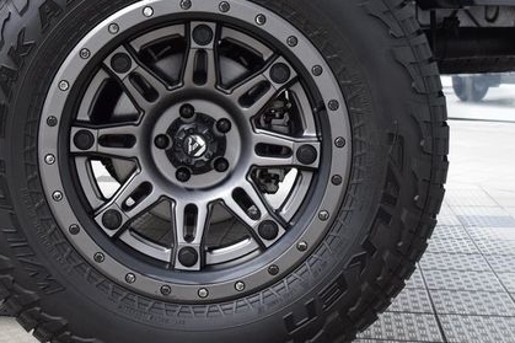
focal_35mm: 55
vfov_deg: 24.5
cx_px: 194
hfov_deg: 36.1
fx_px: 786
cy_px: 133
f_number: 6.3
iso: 1600
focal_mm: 24
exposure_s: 1/15
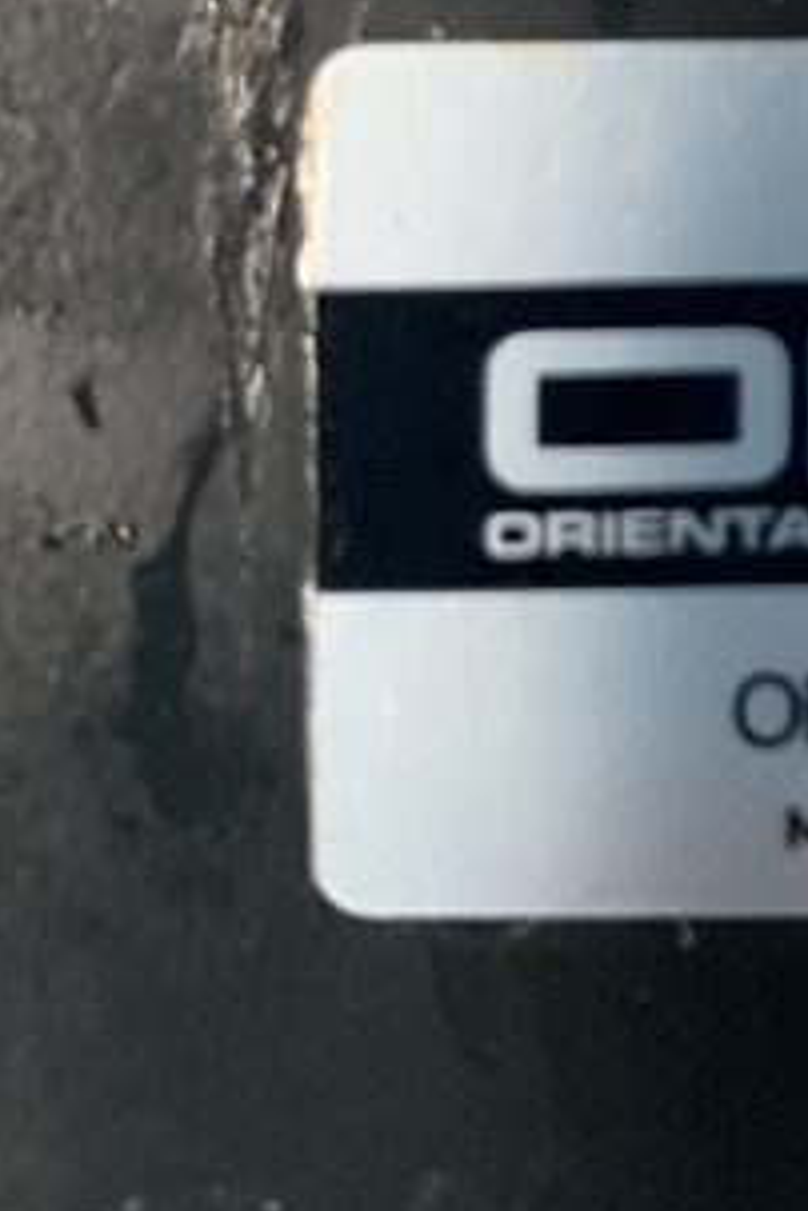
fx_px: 2424
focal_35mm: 72
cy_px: 90
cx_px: 1194
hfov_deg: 17.2
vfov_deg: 27.0
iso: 400
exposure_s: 1/40
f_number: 1.8
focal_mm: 4.25
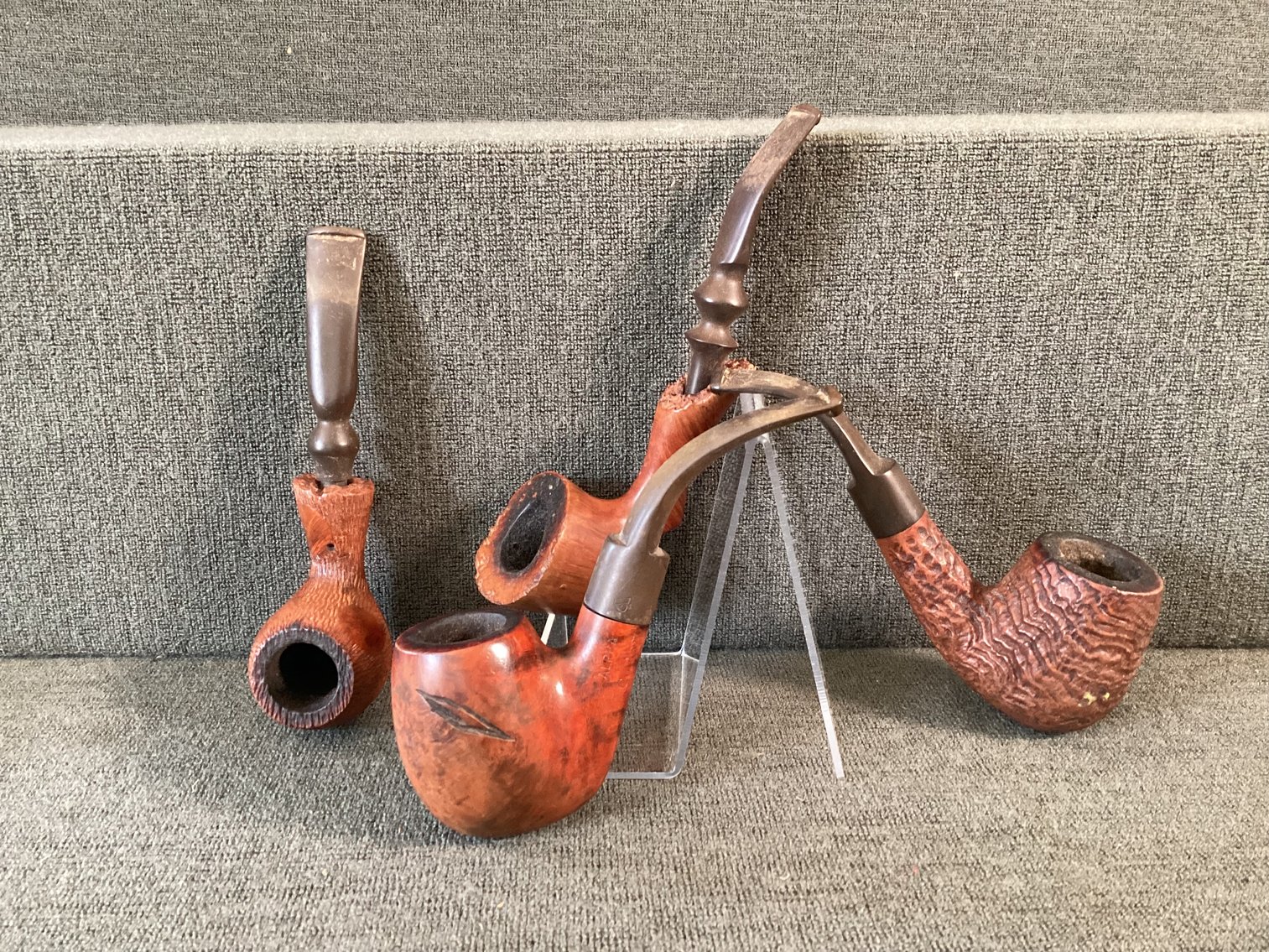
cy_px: 476
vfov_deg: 45.4
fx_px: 1137
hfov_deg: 58.3
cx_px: 634
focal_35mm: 31
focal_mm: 3.3
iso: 320
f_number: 2.4
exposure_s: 1/40
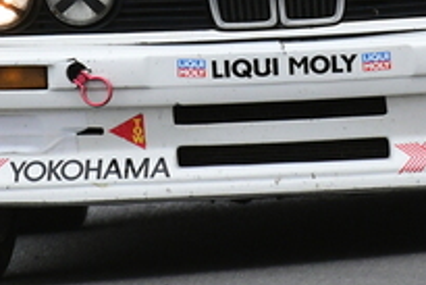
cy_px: -157
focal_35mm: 2926
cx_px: 170
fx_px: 34648
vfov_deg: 0.5
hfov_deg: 0.7
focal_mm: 500
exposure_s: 1/640
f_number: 10
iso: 1600
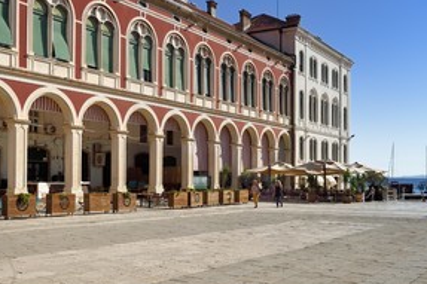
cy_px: 175
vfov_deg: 30.4
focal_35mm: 44
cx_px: 209
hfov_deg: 44.5
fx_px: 522
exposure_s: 1/800
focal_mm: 30
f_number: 10
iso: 200
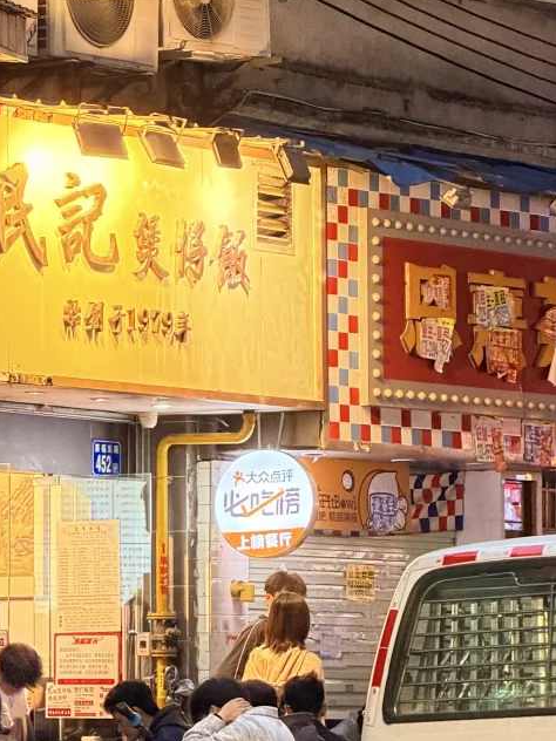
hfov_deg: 6.5
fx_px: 4883
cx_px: 179
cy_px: 369
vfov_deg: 8.7
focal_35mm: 228
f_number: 2.8
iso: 500
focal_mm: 16.89
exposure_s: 1/33
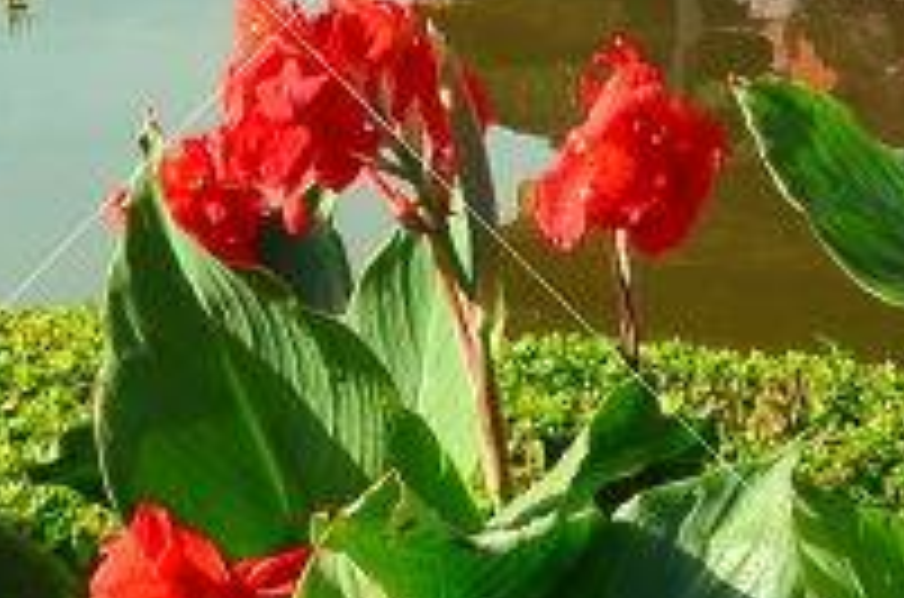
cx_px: 279
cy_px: -962
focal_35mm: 155
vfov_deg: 8.0
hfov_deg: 13.3
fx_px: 3883
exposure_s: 1/125
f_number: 9
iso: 100
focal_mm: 16
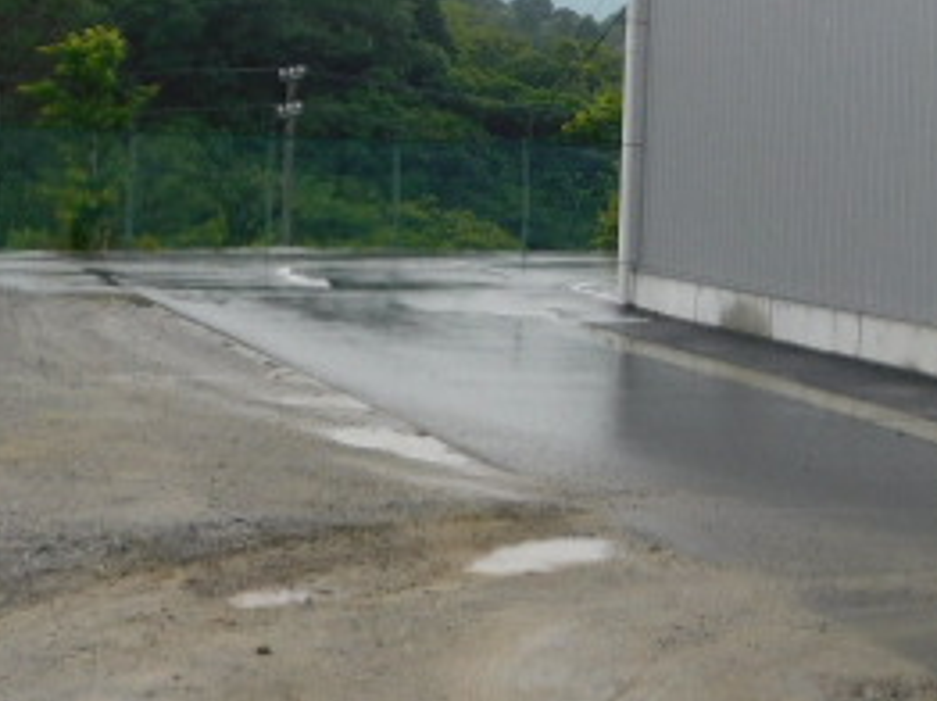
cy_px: 18
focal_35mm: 88
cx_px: 705
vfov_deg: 16.4
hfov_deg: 22.1
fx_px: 2380
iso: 125
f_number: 3.5
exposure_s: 1/640
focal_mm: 6.3
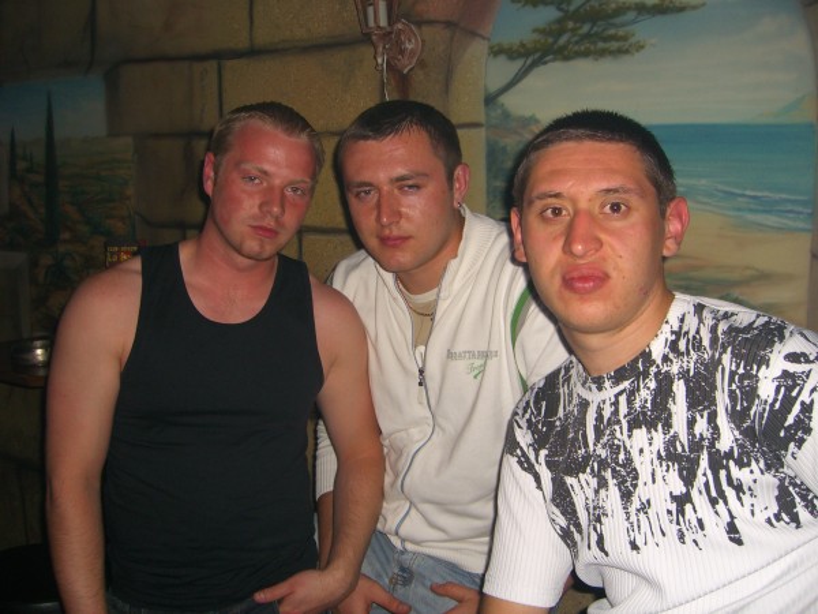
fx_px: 898
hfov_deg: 49.0
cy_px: 307
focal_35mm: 38
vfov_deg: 37.7
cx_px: 409
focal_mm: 7.9
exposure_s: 1/60
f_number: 2.8
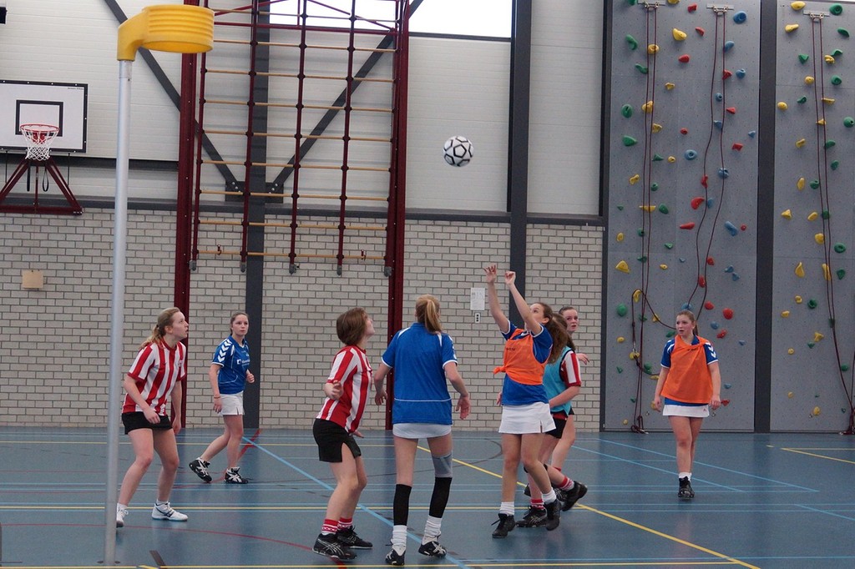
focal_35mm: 45
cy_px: 284
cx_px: 428
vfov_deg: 29.8
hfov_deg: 43.6
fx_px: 1068
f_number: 2.8
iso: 1250
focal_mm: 30
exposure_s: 1/400
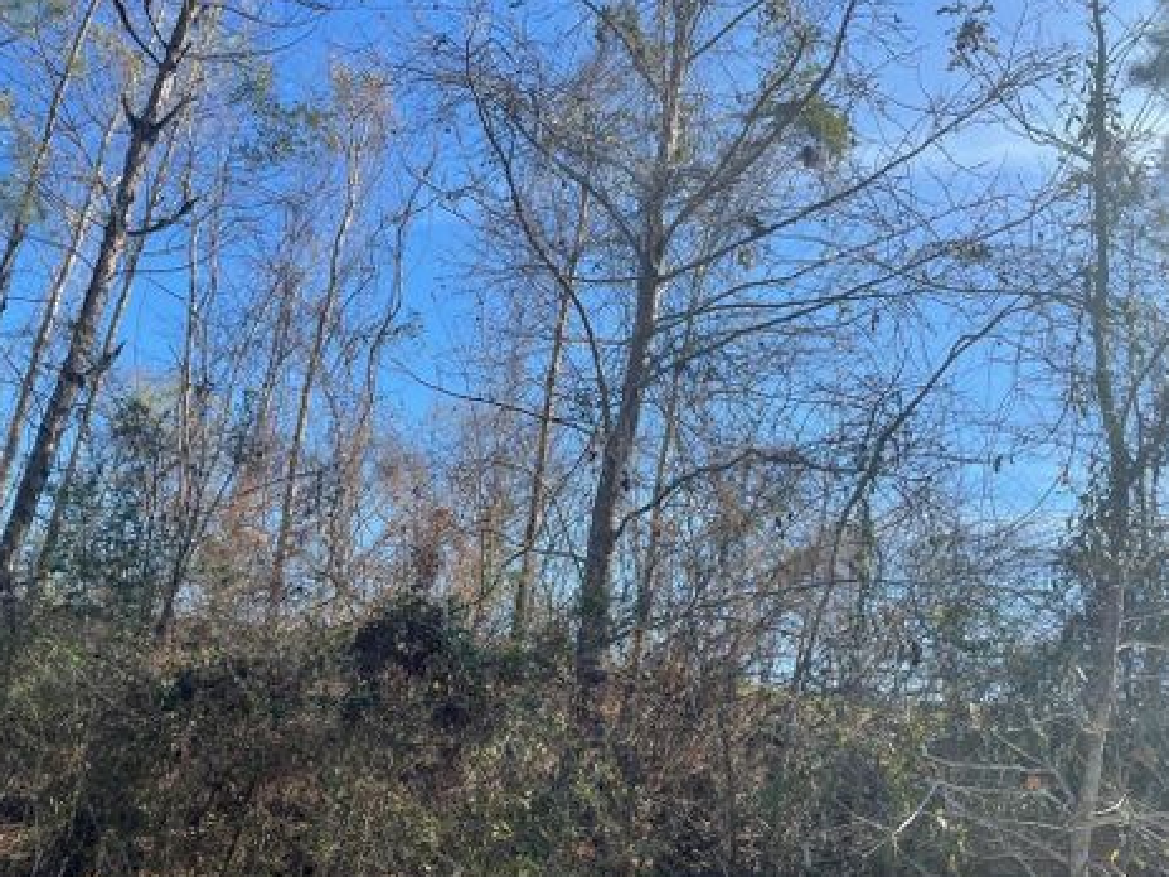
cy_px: 455
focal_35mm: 28
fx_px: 946
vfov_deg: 49.7
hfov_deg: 63.4
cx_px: 579
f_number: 1.6
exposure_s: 1/2257
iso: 32
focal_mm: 4.2
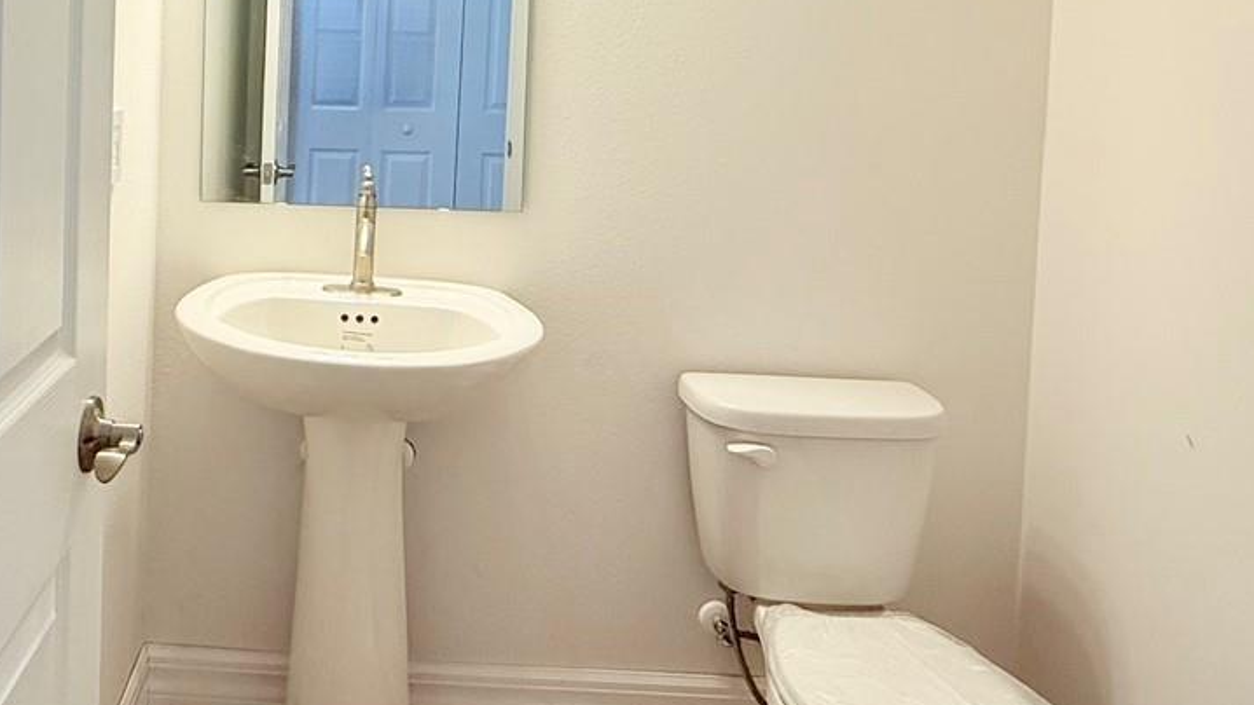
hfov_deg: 55.9
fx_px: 1131
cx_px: 351
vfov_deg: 32.9
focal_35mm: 34
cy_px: 75
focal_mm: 2.22
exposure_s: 1/120
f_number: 2.2
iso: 100
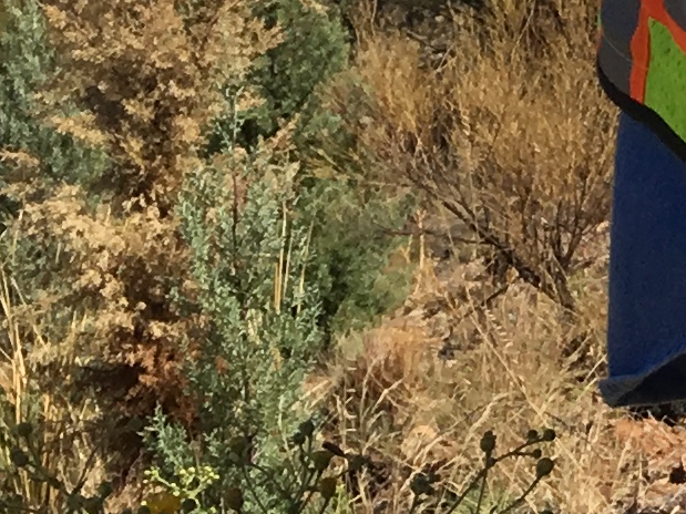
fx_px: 3745
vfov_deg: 7.5
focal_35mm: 189
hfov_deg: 8.7
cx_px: 2029
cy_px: -528
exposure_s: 1/2024
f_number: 2.2
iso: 25
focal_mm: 4.15
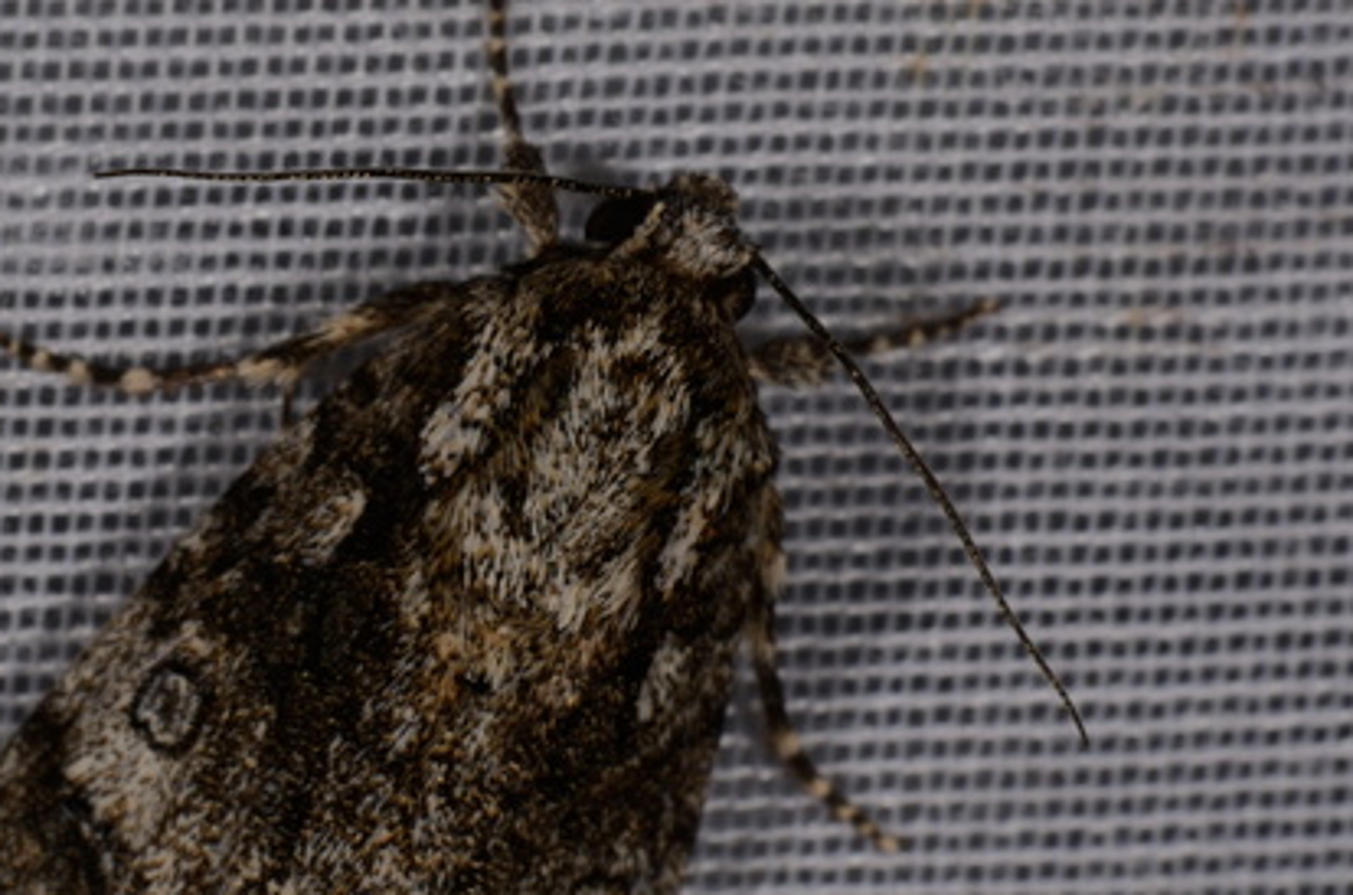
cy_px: 719
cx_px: 464
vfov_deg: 5.6
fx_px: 9148
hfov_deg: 8.5
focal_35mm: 244
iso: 100
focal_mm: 85
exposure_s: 1/60
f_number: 25
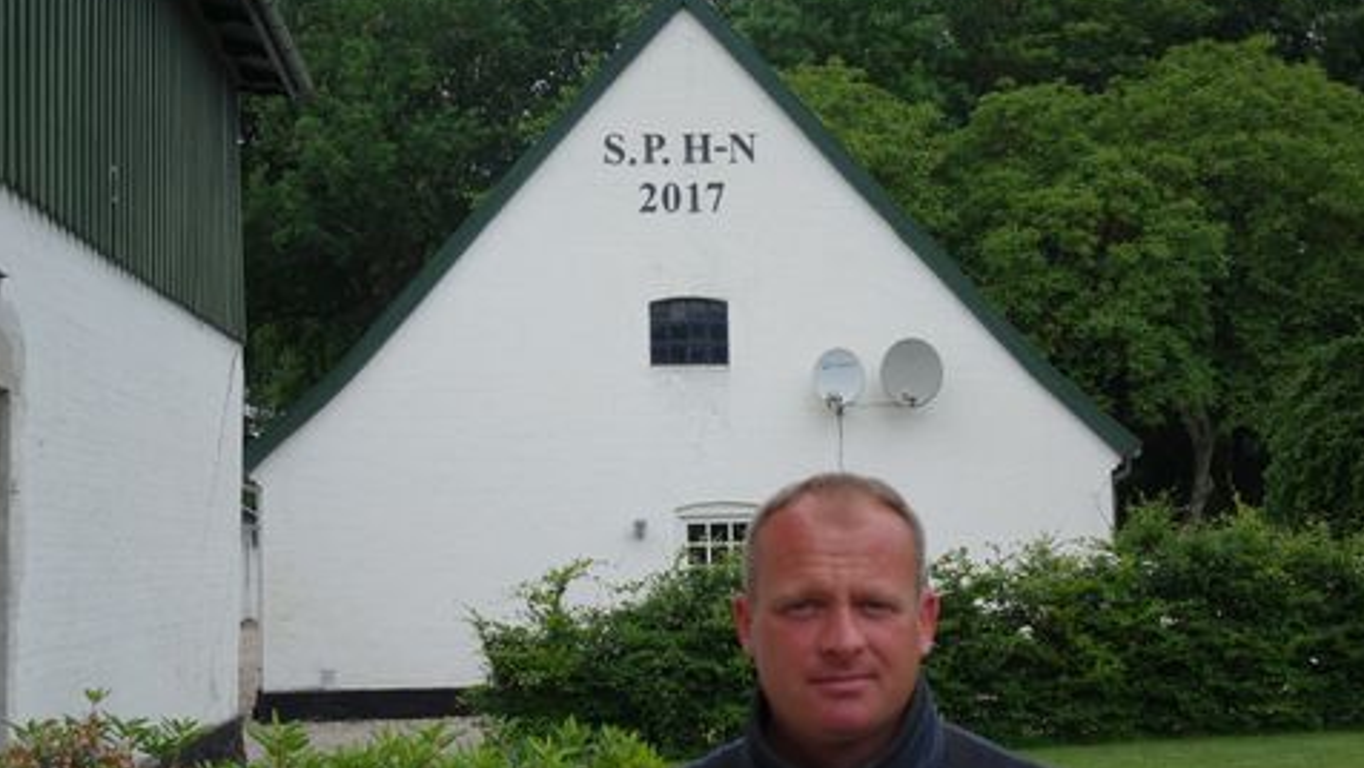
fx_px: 2026
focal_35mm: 56
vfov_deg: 21.5
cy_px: 416
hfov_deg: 37.2
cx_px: 685
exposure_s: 1/500
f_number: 4
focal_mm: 19.37
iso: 125
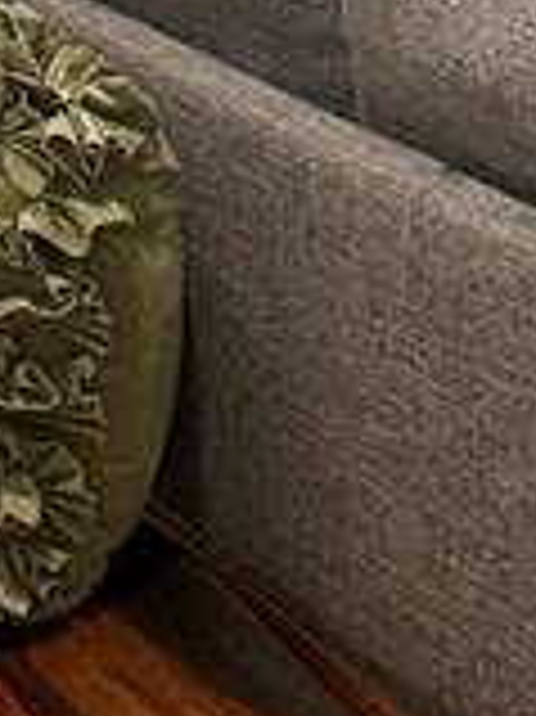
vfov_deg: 10.8
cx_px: -99
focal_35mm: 181
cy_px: -131
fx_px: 3742
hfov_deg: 8.1
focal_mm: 6.76
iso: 250
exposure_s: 1/120
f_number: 1.78
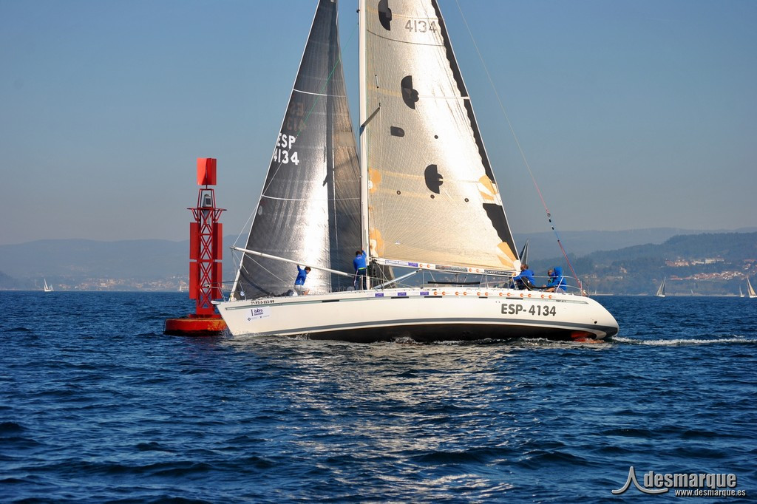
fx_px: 2270
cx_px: 378
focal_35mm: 108
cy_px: 252
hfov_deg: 18.9
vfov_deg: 12.7
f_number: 6.3
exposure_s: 1/640
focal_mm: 72
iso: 100
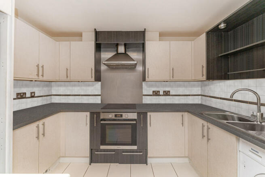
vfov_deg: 81.2
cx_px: 132
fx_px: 103
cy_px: 88
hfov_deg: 104.2
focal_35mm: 14
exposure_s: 1/60
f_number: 7.1
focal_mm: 14
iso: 400
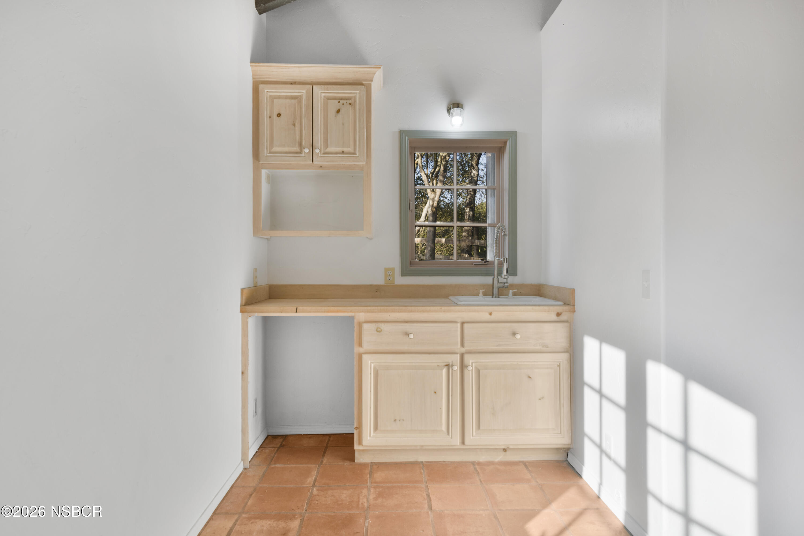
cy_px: 268
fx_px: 536
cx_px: 402
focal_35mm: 24
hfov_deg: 73.7
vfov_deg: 53.1
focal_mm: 24
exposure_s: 1/30
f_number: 7.1
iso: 640
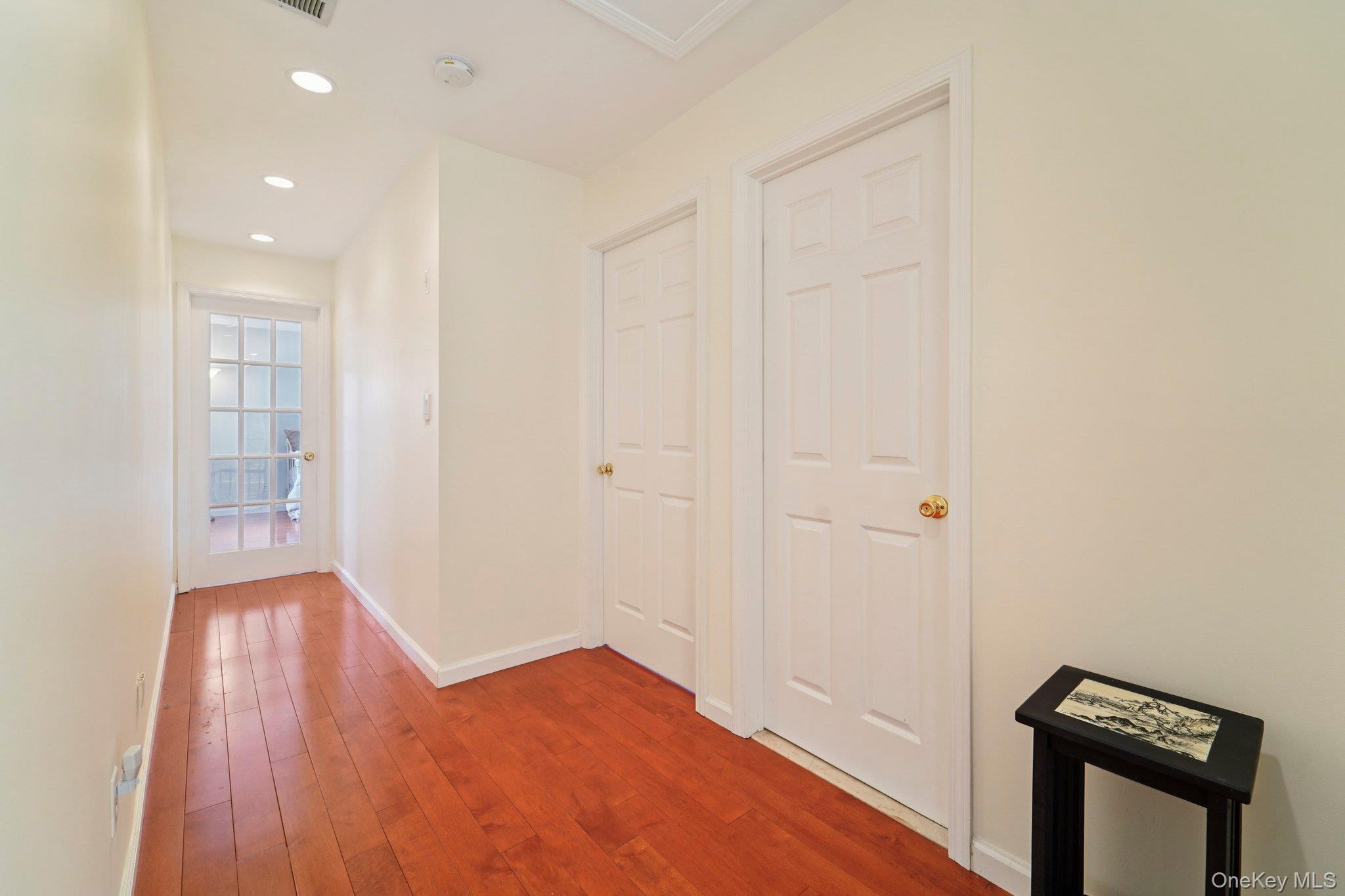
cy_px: 448
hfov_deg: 104.3
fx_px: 523
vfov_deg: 81.2
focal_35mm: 14
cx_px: 672
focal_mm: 14
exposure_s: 1/6
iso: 400
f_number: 8
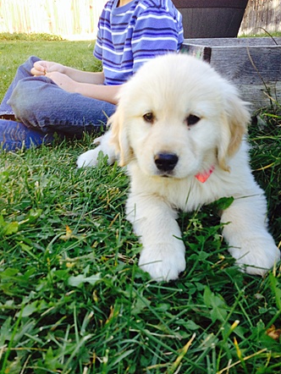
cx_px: 132
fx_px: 411
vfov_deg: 48.9
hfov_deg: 37.7
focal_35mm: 38
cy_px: 202
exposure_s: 1/120
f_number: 2.4
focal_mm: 4.28
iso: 50
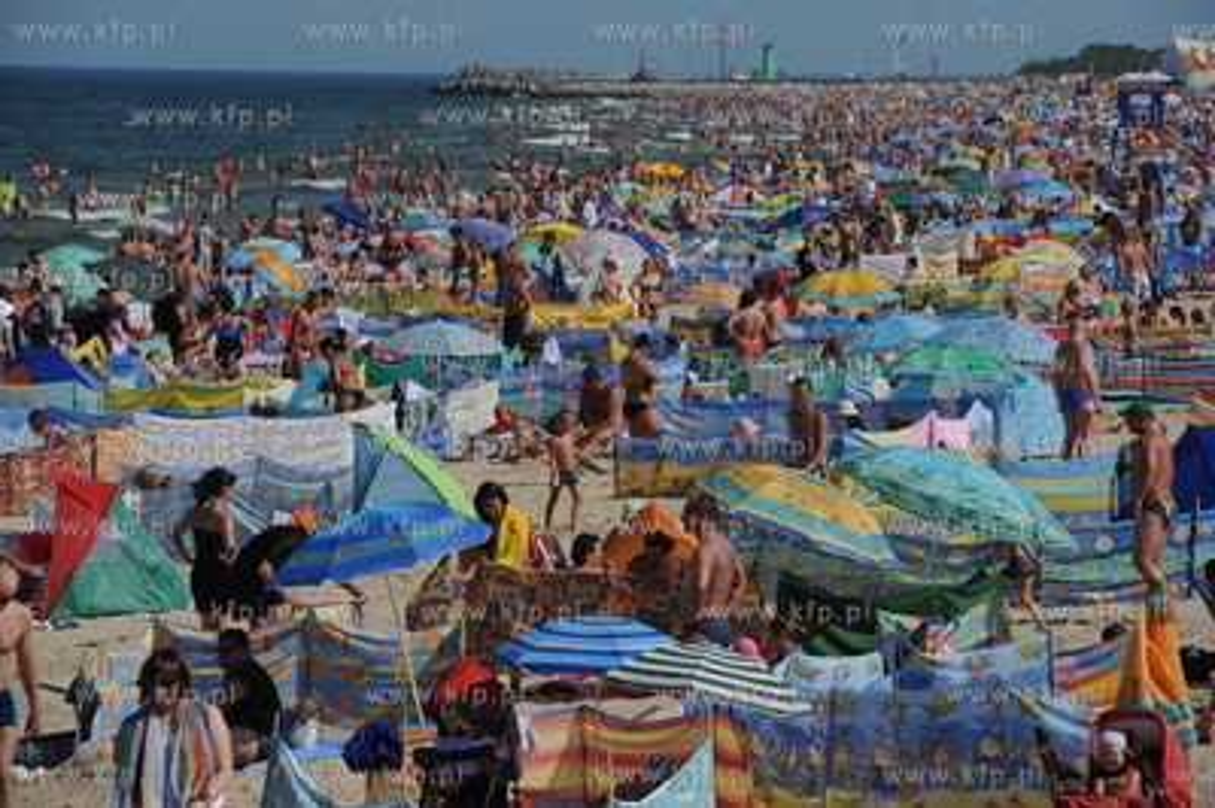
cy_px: 404
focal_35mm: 200
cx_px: 608
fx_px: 6744
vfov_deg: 6.9
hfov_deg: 10.3
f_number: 11
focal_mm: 200
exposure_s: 1/200
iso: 200
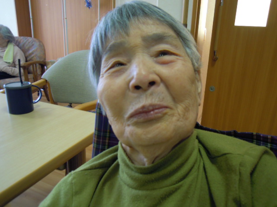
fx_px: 224
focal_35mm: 28
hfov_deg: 63.4
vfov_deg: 49.7
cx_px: 138
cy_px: 104
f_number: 2.7
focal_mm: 5
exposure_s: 1/30
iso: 200
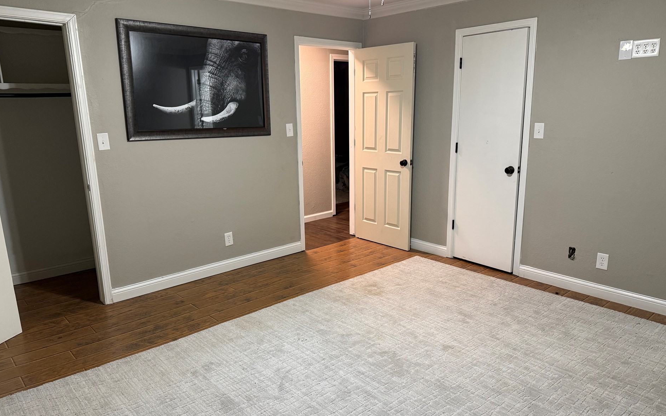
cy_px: 214
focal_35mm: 26
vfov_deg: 47.6
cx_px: 331
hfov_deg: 70.4
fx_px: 472
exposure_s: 1/60
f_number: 1.78
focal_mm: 6.76
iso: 250
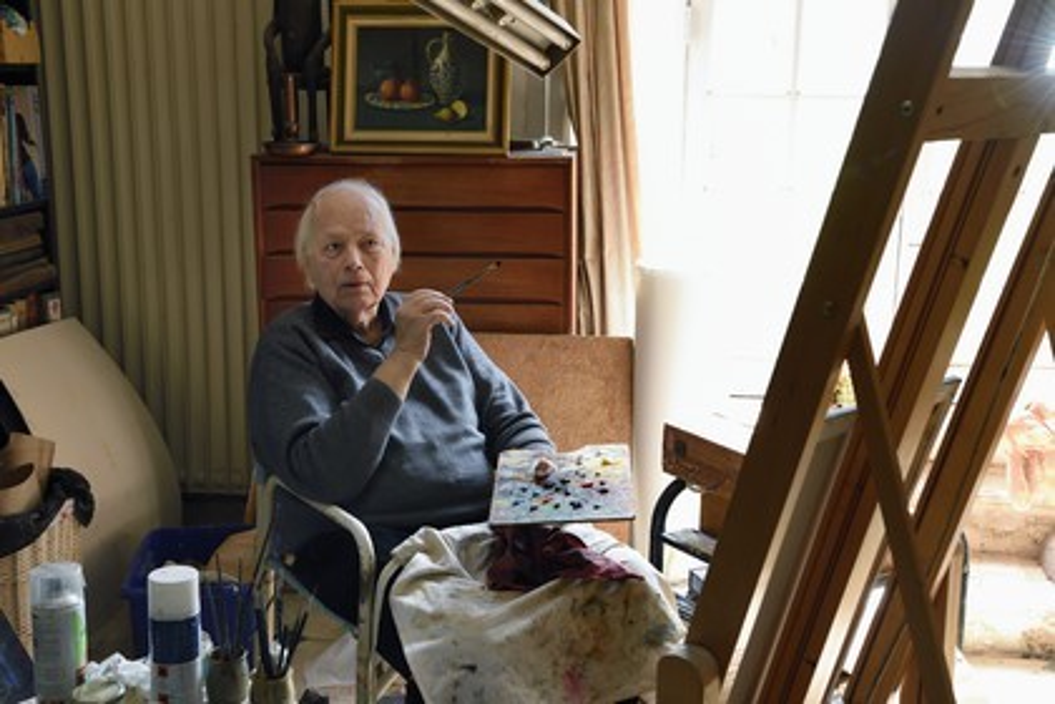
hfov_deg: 43.6
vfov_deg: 29.9
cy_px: 352
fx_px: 1319
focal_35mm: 45
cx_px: 528
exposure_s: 1/60
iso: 1600
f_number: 8
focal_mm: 45
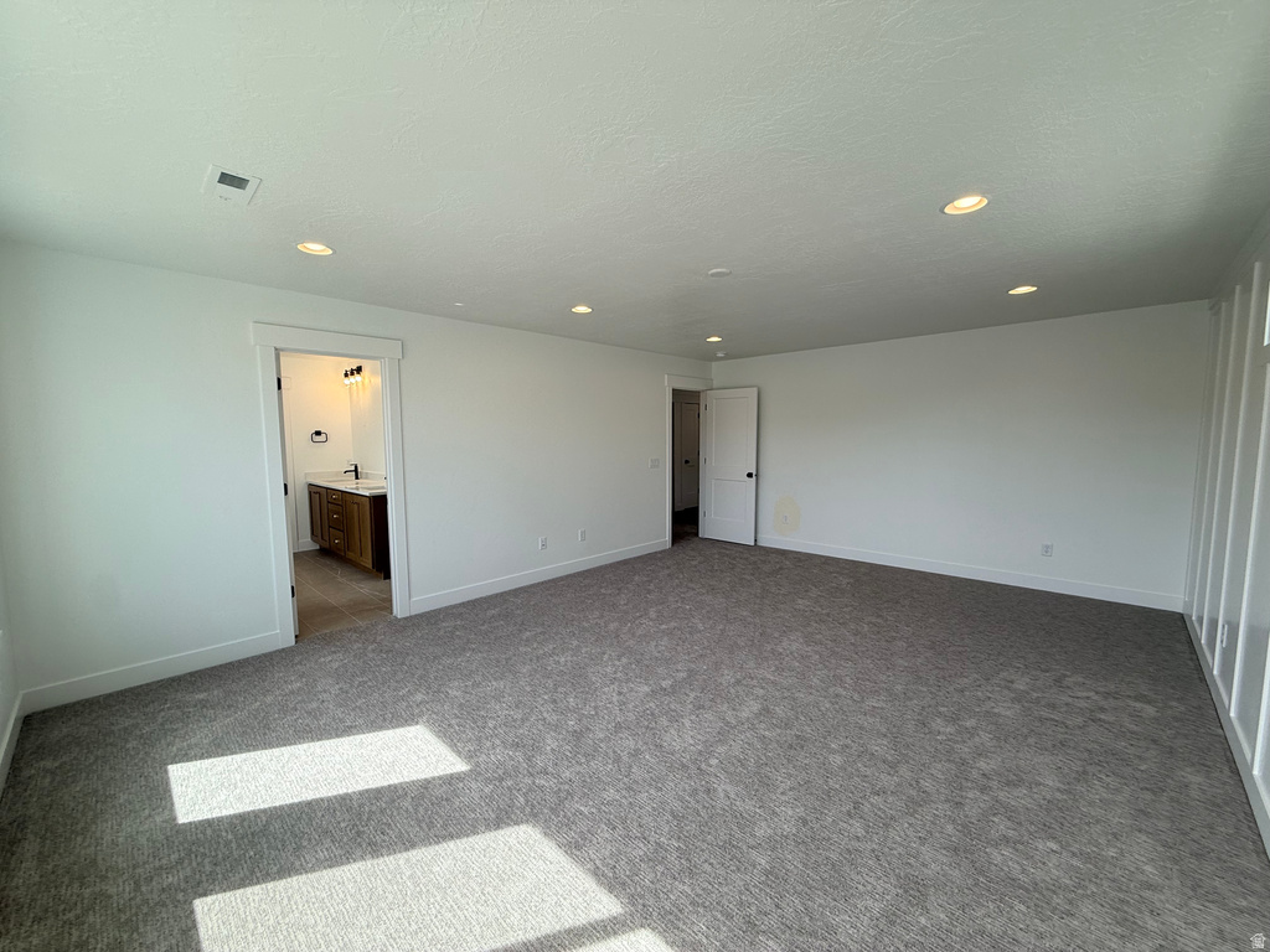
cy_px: 476
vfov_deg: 85.7
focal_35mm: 14
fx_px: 514
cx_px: 635
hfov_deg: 102.1
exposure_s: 1/233
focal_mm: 2.22
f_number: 2.2
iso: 50
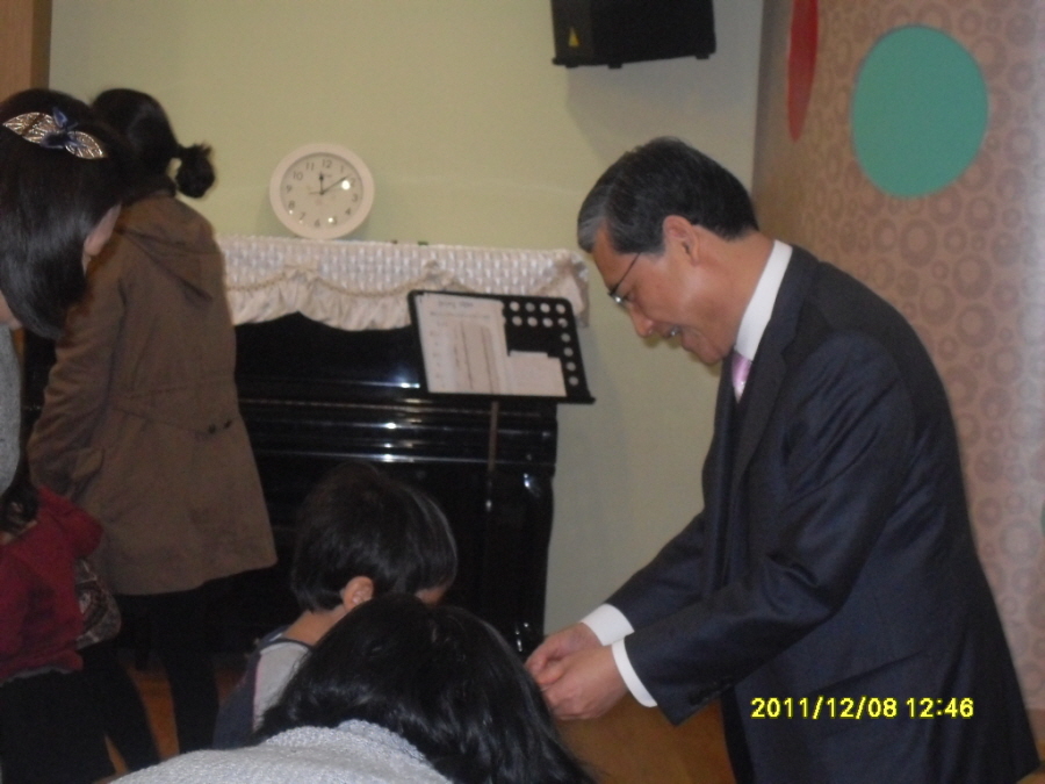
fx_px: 2536
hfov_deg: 23.3
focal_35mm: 84
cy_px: 392
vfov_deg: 17.6
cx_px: 522
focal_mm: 13.5
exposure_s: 1/90
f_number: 4.4
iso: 400
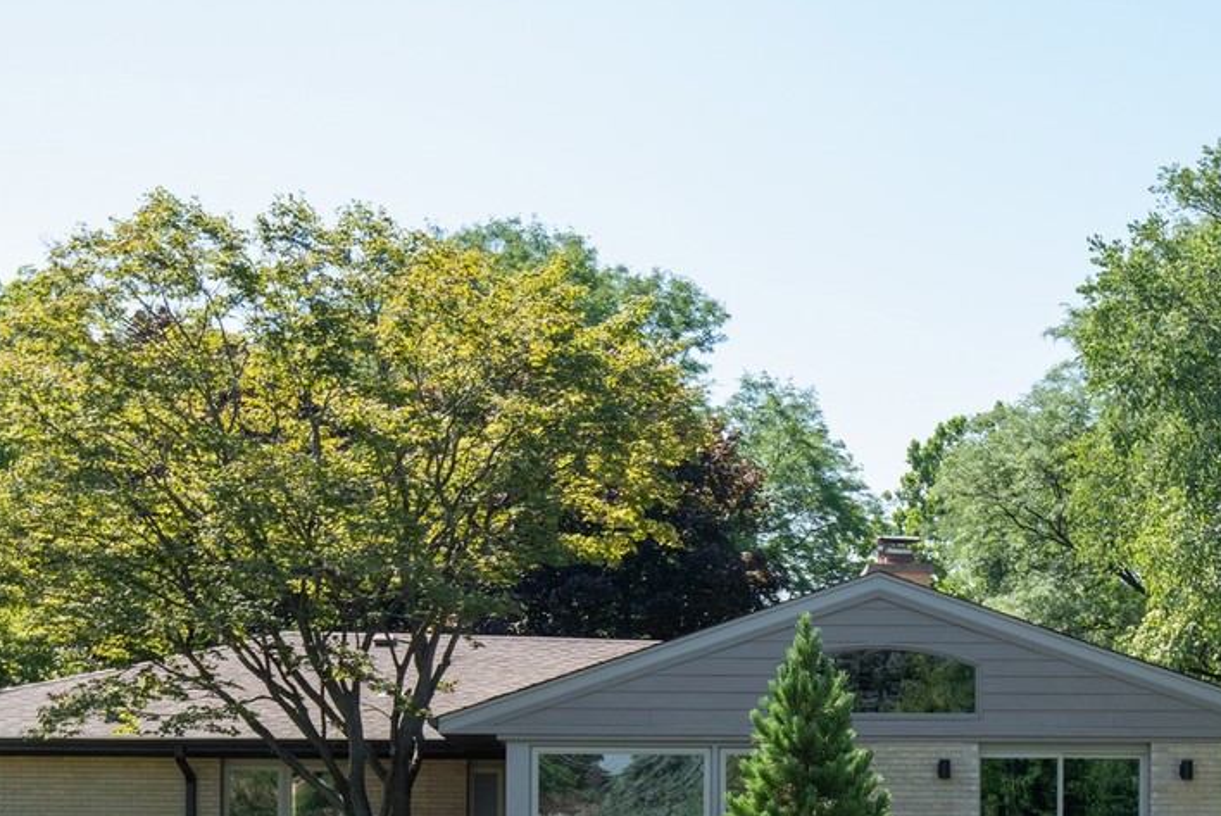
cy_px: 895
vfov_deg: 16.6
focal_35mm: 80
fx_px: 2715
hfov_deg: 25.3
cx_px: 701
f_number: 8
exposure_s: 1/200
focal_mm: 35
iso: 200
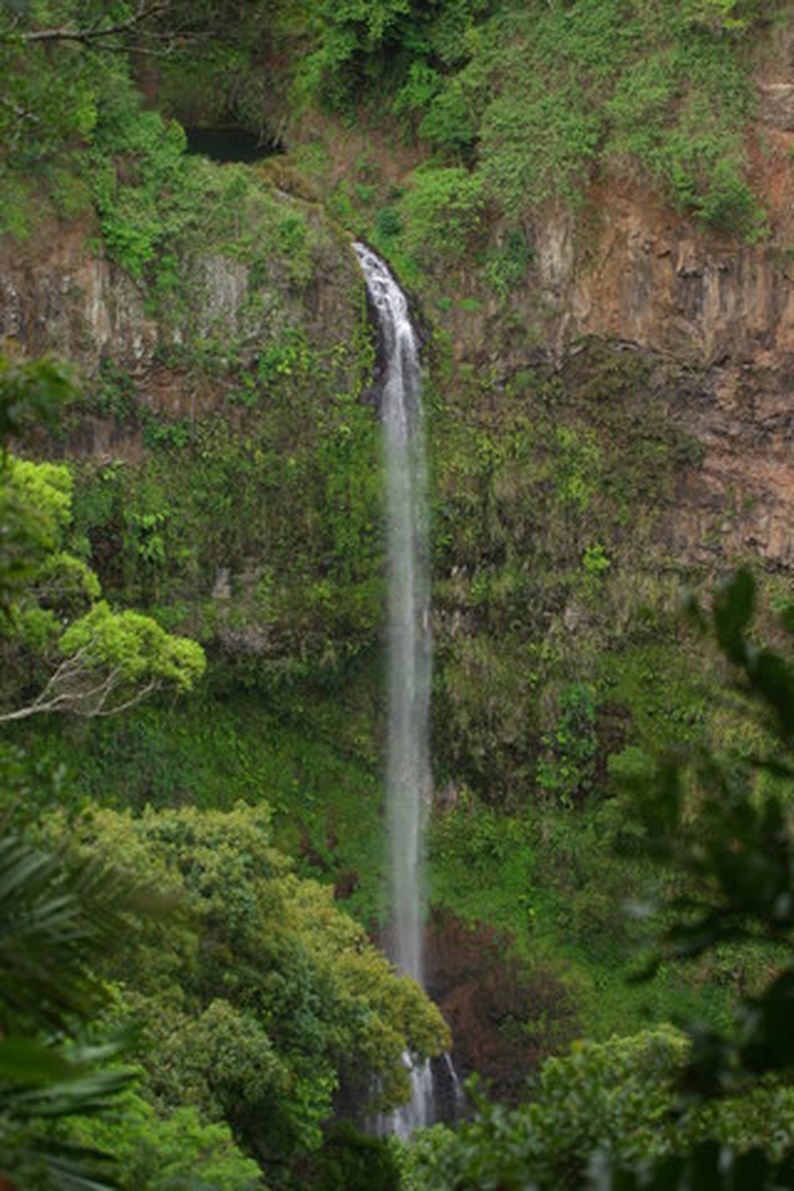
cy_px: 596
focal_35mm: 94
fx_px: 3126
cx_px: 397
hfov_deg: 14.5
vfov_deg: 21.6
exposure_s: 1/90
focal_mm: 63
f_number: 4.5
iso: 100
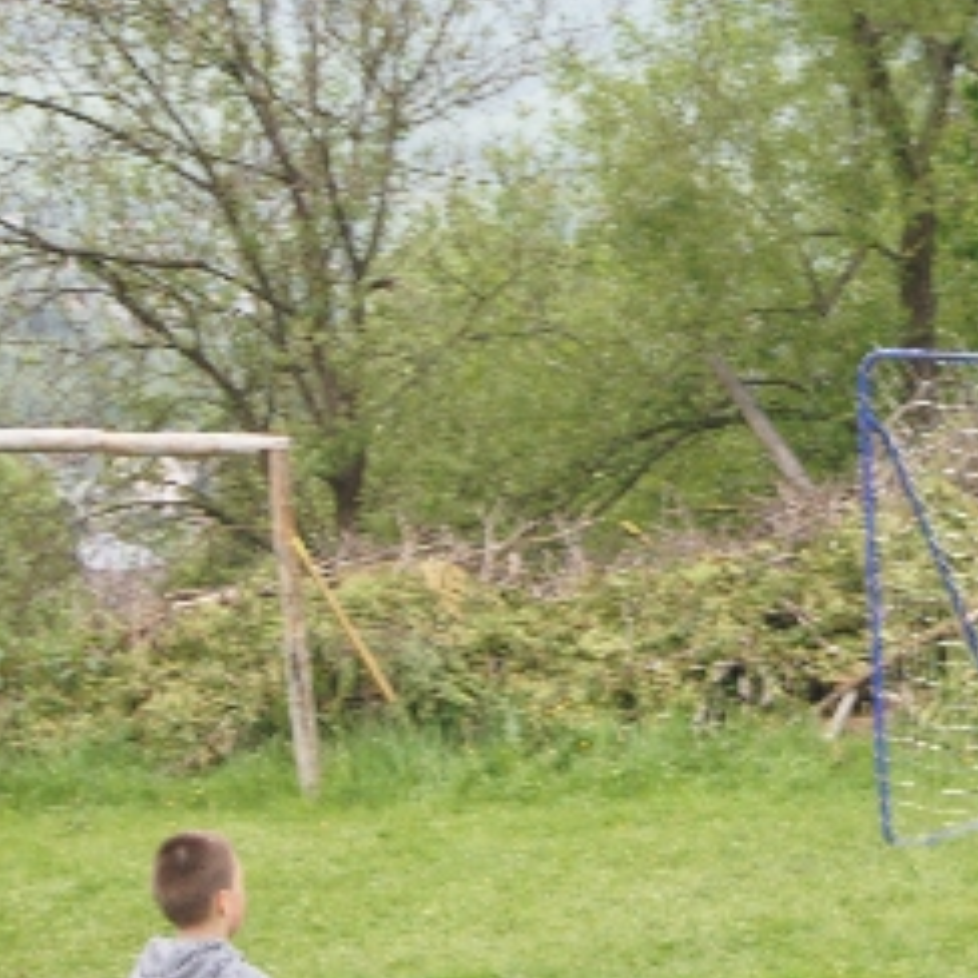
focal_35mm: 141
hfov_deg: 12.2
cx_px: 1082
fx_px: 4508
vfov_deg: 12.3
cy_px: 242
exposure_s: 1/125
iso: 400
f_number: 5.6
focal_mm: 45
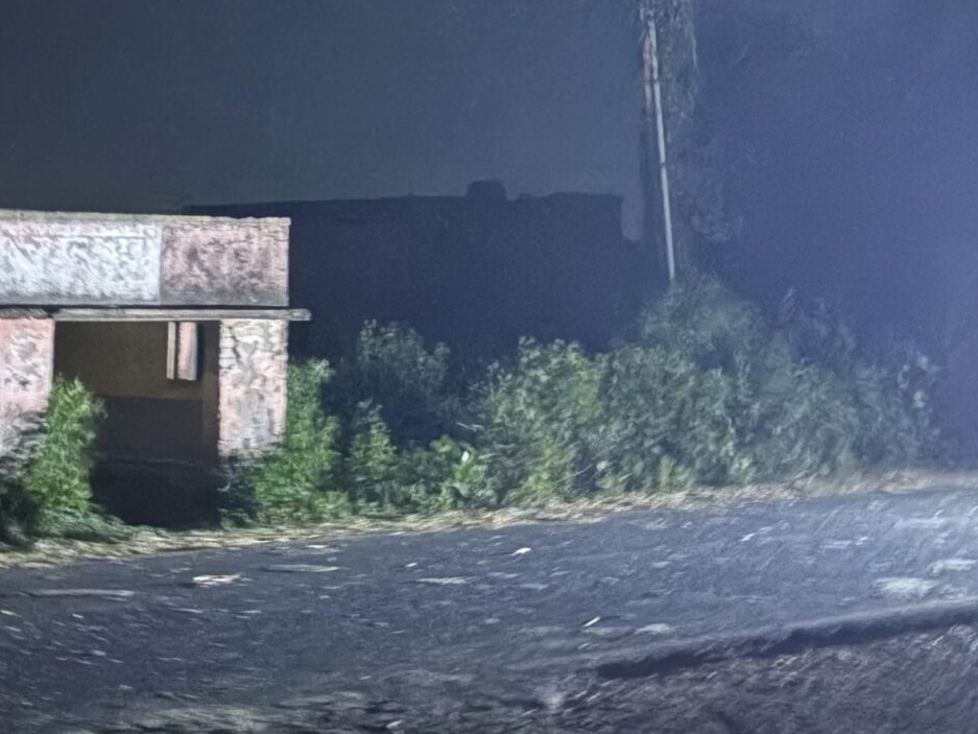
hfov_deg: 27.2
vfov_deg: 20.0
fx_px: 2006
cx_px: 325
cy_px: -39
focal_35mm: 71
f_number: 1.6
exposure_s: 1
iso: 6400
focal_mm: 5.96
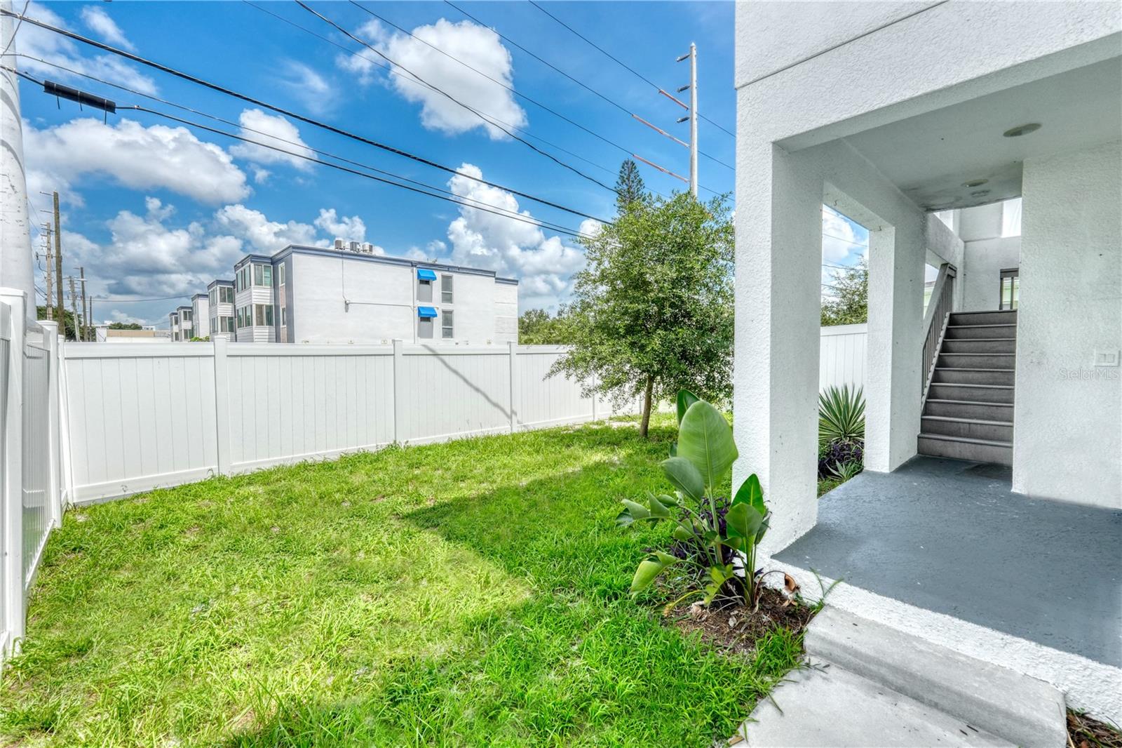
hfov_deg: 97.6
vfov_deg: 74.6
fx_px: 491
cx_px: 561
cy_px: 374
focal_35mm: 16
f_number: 11
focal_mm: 10.5
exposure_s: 1/800
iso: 400
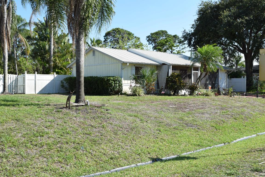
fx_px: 265
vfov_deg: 36.9
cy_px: 88
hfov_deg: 53.1
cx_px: 132
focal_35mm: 36
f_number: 9
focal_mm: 24
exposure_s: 1/320
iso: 200
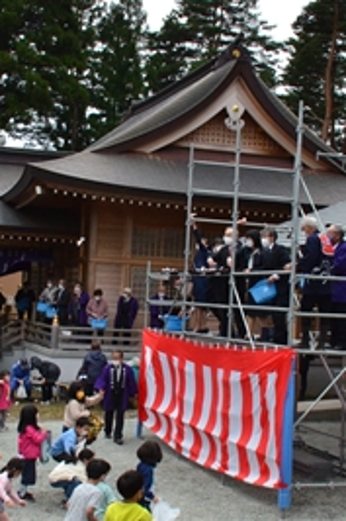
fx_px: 895
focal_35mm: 62
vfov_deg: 32.4
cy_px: 275
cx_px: 131
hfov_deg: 21.8
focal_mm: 22
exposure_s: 1/800
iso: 2000
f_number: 14
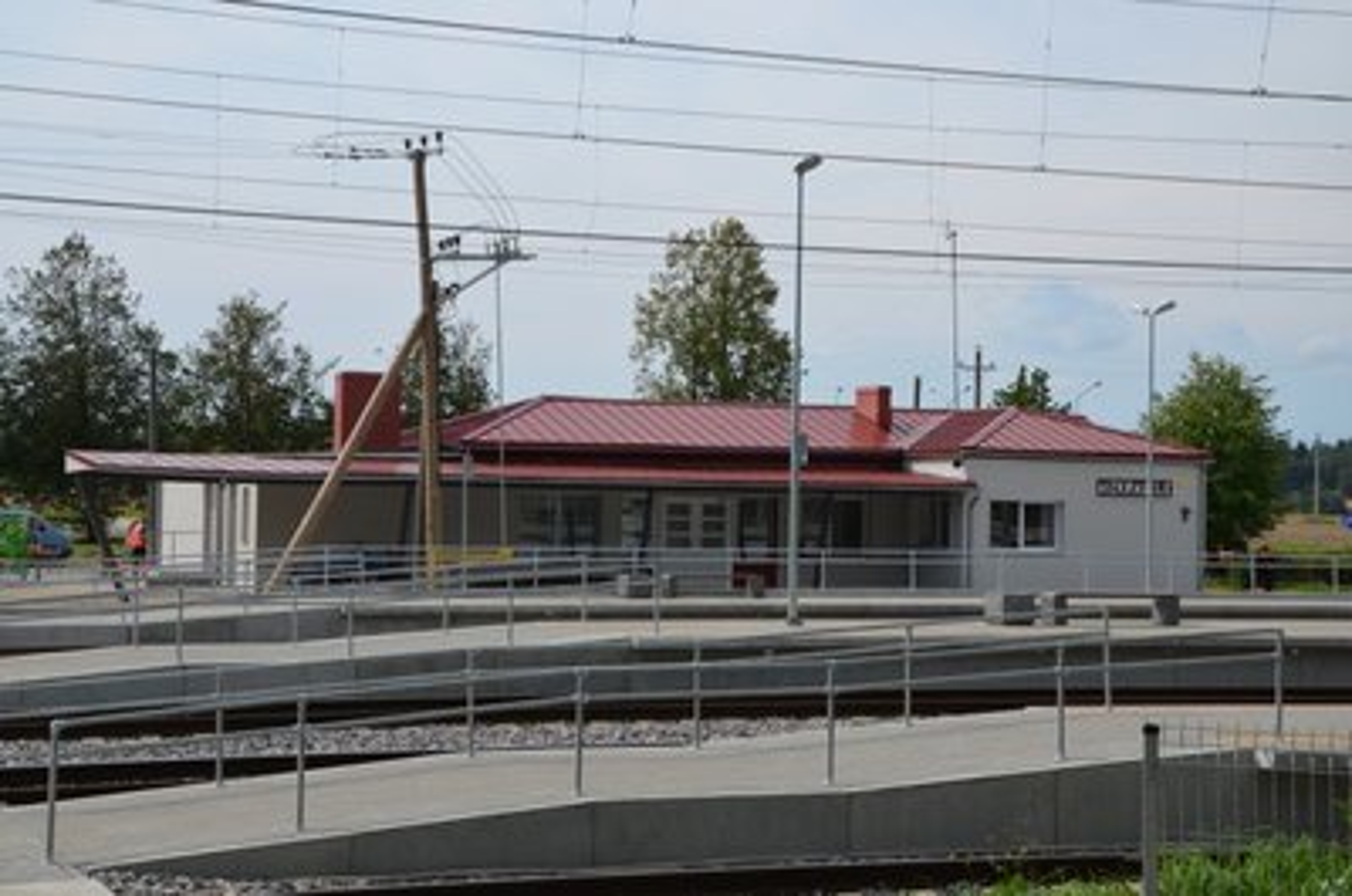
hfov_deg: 29.9
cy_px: 448
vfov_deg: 20.1
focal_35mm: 68
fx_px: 2530
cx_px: 676
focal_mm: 45
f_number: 9
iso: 100
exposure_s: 1/320
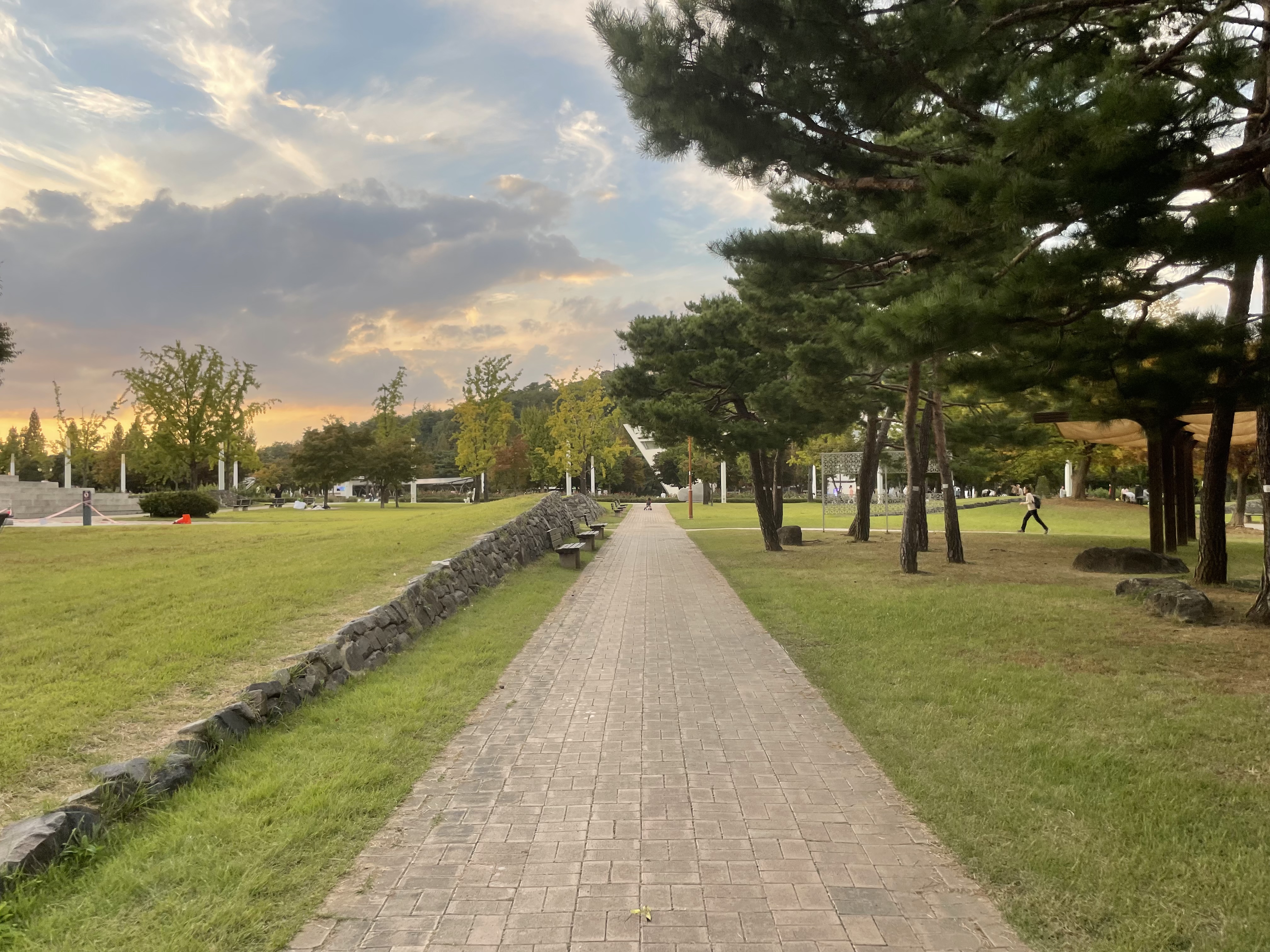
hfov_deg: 67.3
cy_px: 476
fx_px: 954
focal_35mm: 26
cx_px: 635
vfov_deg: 53.1
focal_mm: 4.2
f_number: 1.6
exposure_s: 1/371
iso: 32
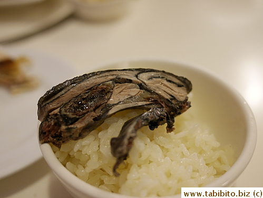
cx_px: 132
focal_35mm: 40
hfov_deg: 46.8
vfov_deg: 36.0
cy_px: 99
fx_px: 304
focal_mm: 20
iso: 800
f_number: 2
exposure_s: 1/100
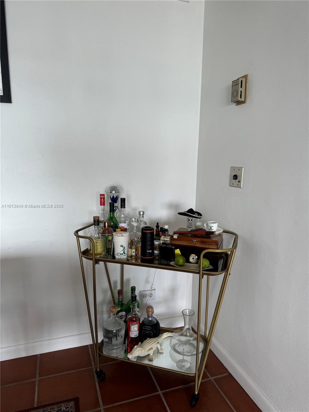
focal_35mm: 24
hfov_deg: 56.8
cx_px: 154
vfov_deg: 71.6
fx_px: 286
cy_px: 206
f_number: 1.78
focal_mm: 6.76
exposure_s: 1/121
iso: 64
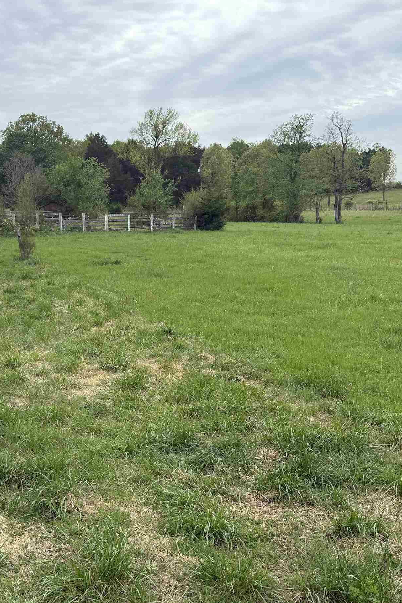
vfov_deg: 46.2
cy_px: 353
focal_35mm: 42
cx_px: 99
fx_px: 704
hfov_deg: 31.3
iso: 100
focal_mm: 6.76
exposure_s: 1/3021
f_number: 1.78
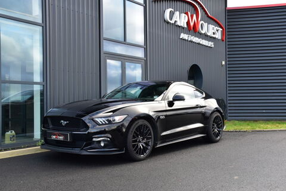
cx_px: 143
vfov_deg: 33.0
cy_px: 96
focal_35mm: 40
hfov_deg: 47.9
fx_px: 322
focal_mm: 27
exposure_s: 1/100
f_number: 9
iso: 400
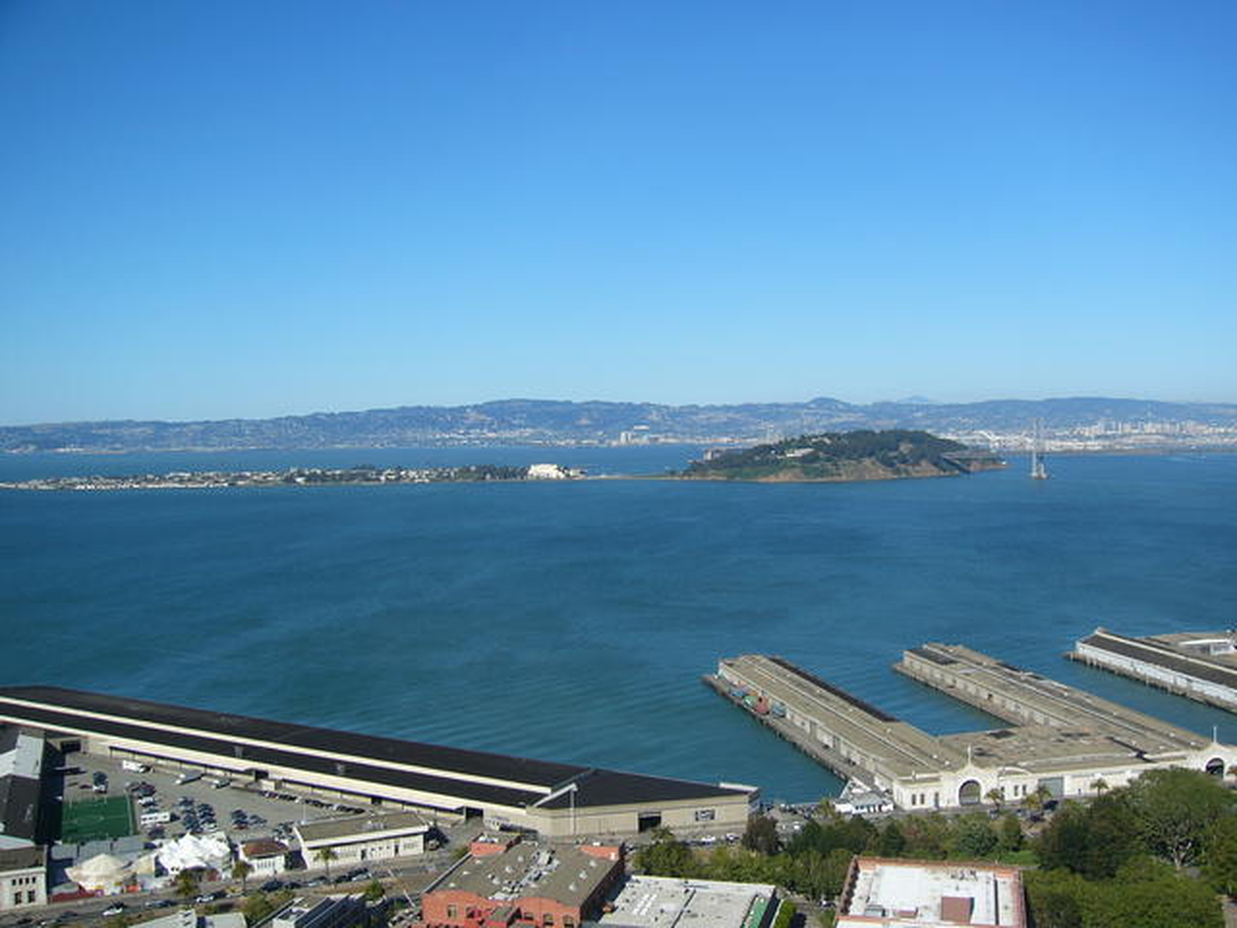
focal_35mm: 35
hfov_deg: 52.6
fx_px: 1251
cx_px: 618
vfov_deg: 40.7
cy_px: 464
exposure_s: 1/200
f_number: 8
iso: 50
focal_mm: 5.8
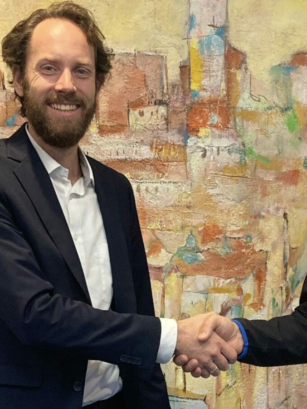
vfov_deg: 20.5
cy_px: 395
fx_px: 1100
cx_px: 230
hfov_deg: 15.8
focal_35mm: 93
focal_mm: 3.99
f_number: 1.8
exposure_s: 1/60
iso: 80
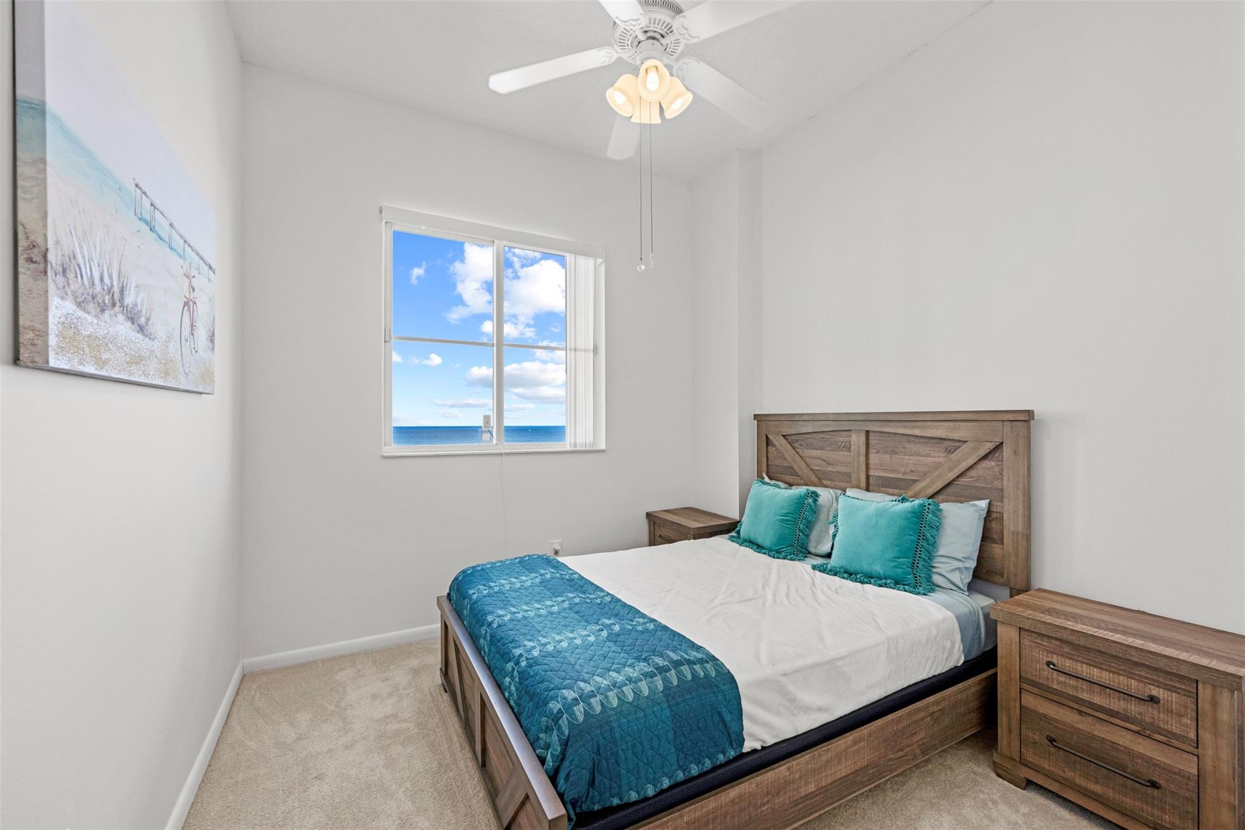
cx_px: 622
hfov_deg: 104.3
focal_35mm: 14
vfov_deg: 81.2
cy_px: 415
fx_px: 484
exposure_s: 1/80
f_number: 8
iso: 640
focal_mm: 14
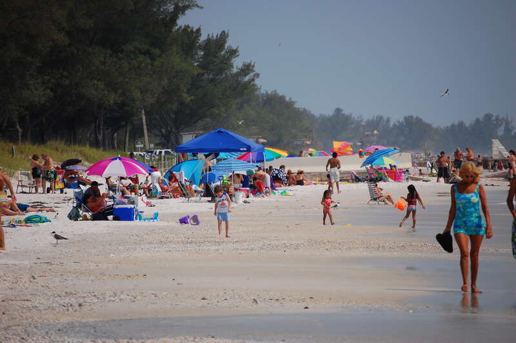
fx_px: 4296
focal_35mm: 300
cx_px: 258
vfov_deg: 4.6
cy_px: 172
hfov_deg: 6.9
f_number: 5.6
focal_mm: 200
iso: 200
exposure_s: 1/2000
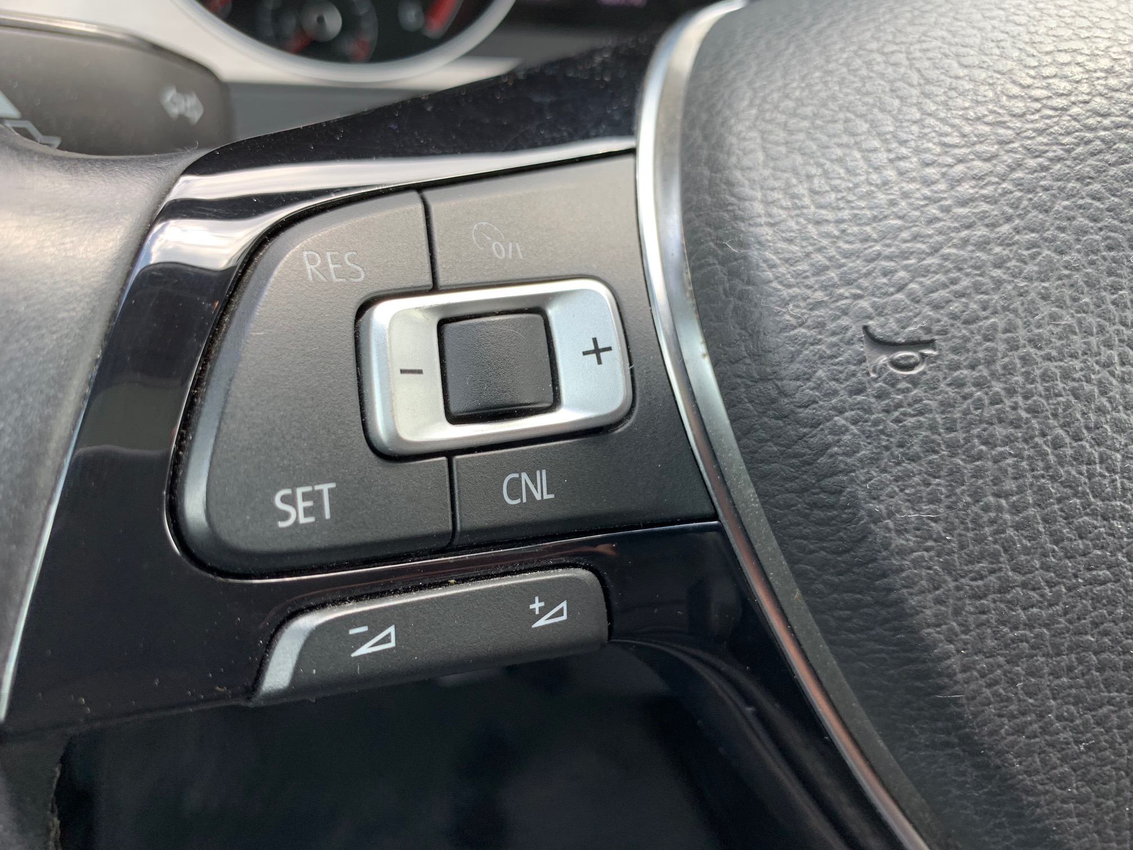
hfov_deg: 67.3
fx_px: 851
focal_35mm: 26
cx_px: 566
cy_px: 425
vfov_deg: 53.1
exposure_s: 1/122
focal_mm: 4.25
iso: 50
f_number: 1.8
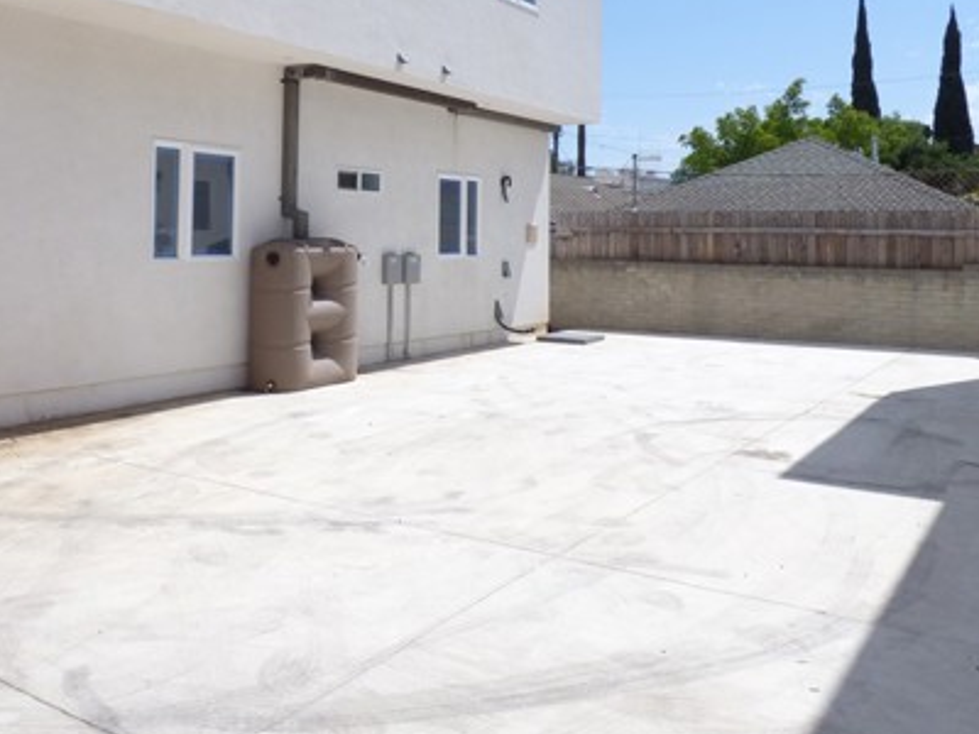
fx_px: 905
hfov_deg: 56.2
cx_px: 372
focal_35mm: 32
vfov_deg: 43.1
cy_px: 203
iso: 100
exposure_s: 1/1600
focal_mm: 3.58
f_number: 3.2
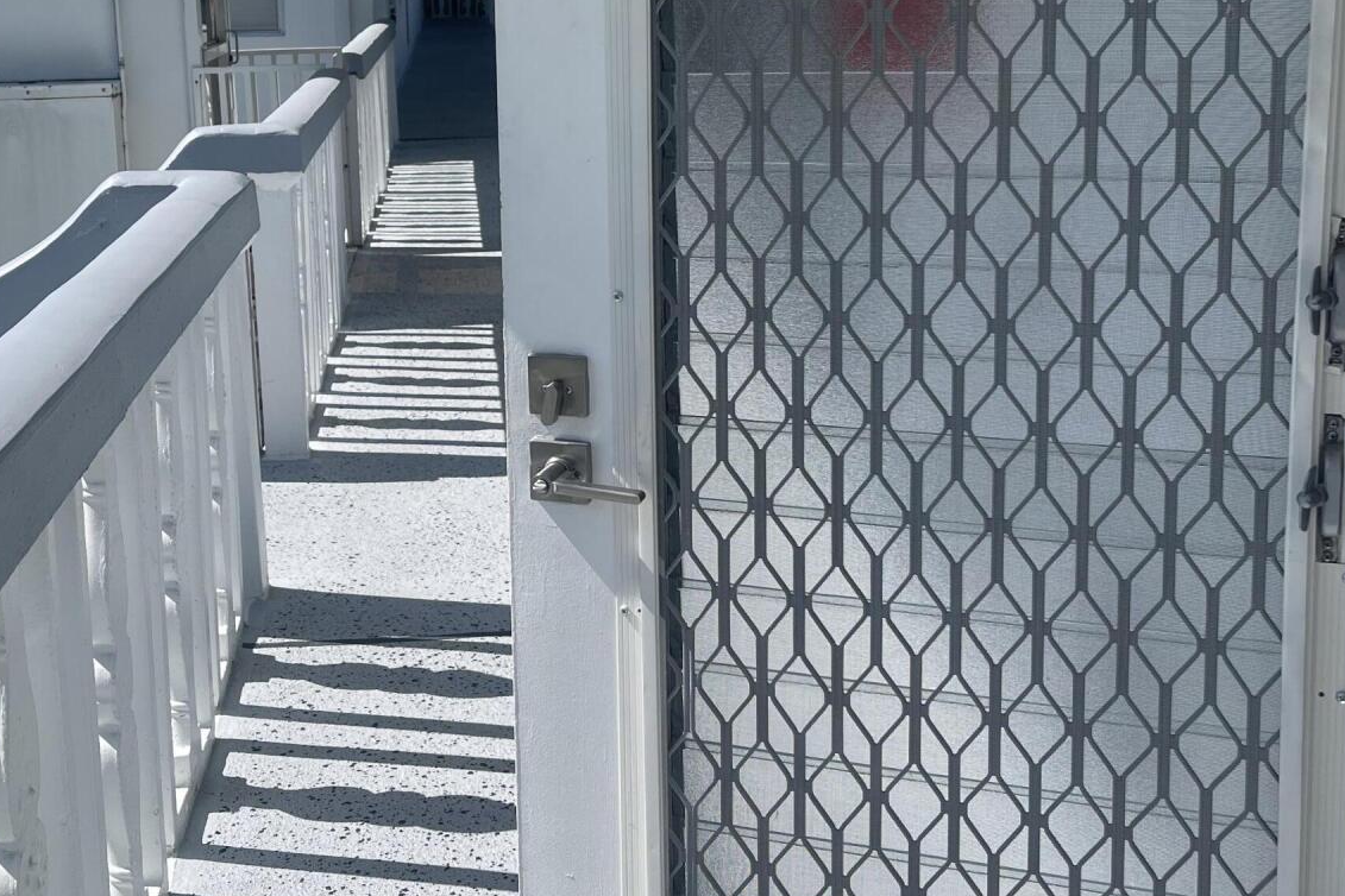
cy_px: 250
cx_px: 535
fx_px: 1718
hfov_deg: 42.5
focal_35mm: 46
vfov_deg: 28.9
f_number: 1.6
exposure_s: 1/3922
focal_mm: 5.1
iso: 32
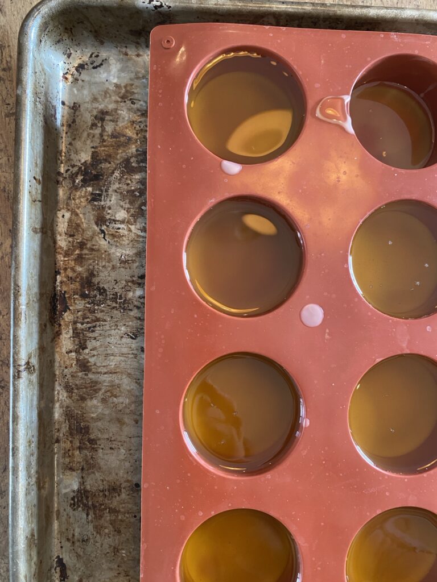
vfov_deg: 67.3
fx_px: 438
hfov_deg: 53.1
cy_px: 291
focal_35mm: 26
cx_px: 218
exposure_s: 1/60
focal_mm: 4.25
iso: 250
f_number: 1.8
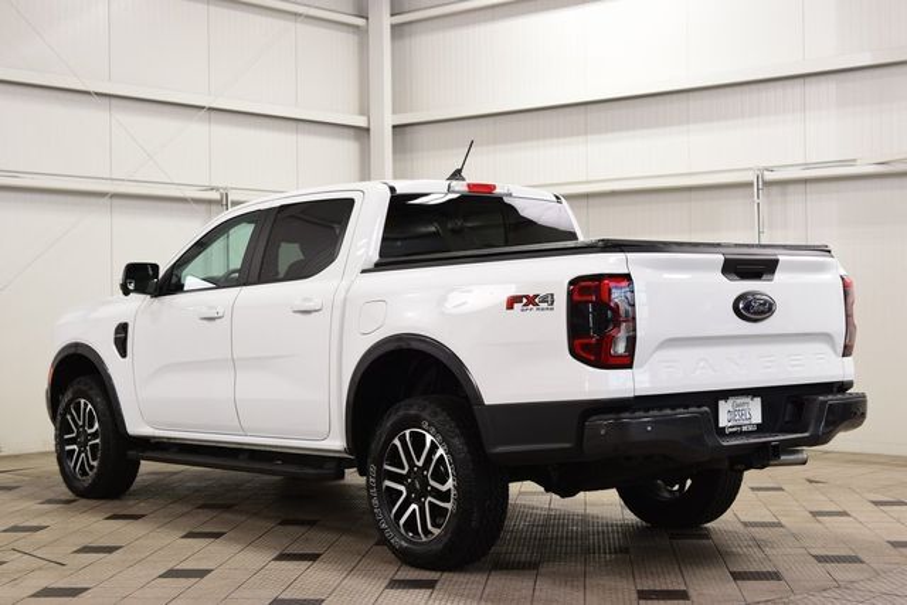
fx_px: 1436
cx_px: 454
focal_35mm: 57
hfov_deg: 35.0
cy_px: 302
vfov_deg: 23.8
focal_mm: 38
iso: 640
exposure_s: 1/30
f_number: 7.1
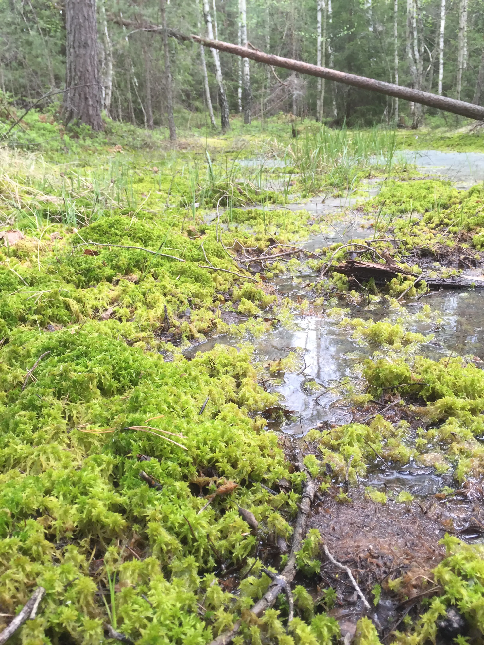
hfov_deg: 48.2
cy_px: 322
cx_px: 242
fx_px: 541
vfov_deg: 61.7
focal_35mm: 29
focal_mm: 4.15
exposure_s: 1/60
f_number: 2.2
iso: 40
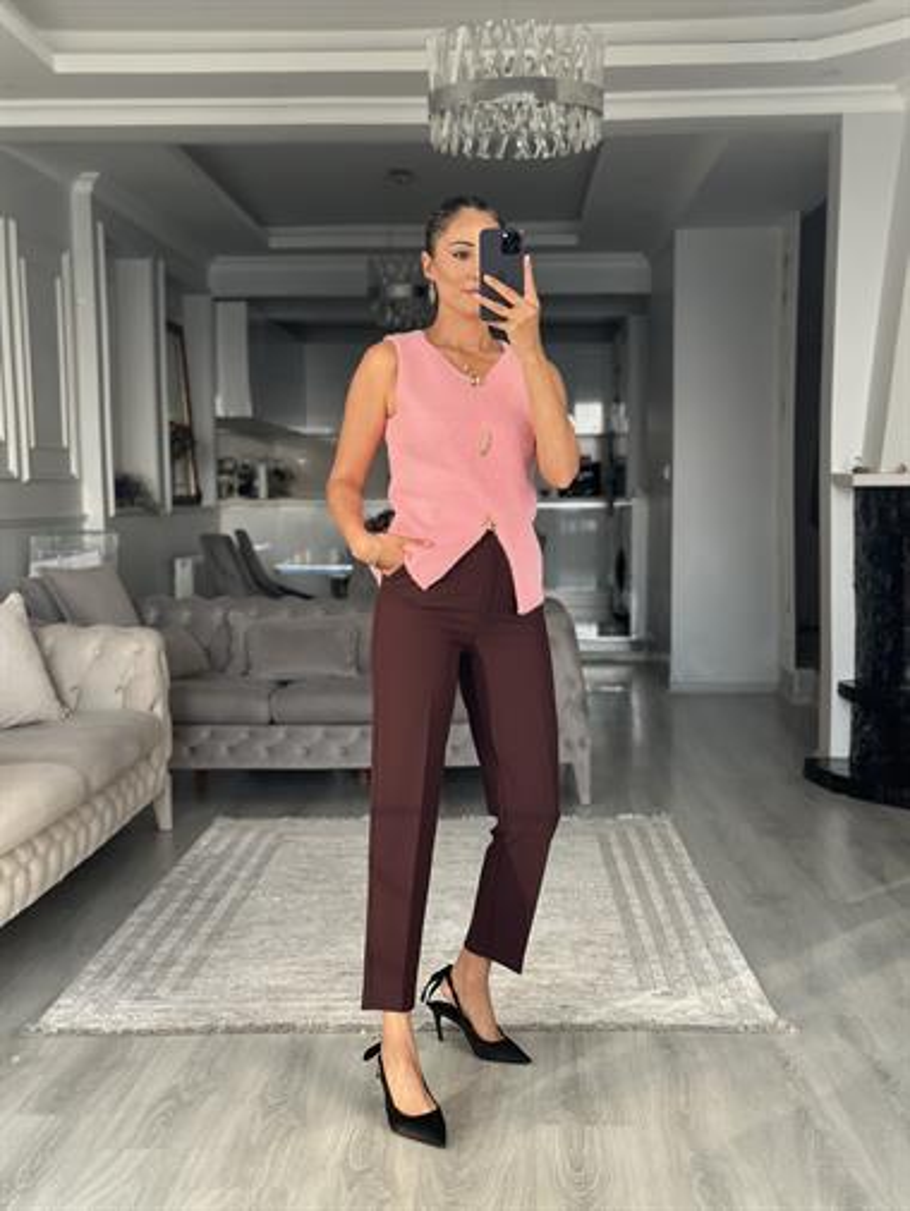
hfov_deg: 30.3
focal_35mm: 48
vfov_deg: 39.6
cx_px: 455
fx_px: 1681
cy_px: 606
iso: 125
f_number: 1.78
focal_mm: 6.86
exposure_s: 1/135
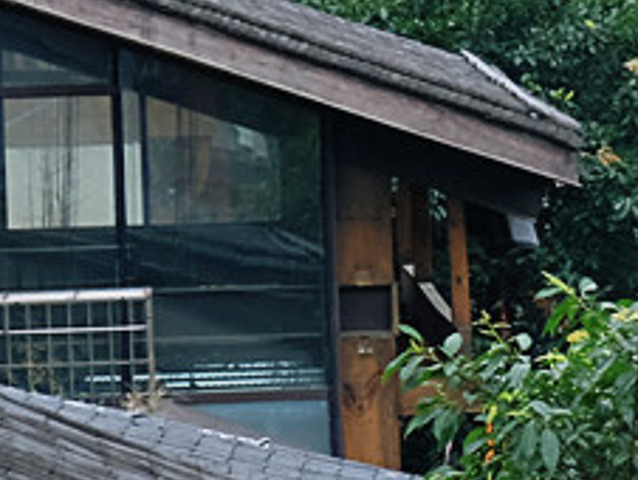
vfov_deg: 2.8
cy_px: 96
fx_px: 9760
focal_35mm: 529
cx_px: 1587
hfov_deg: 3.7
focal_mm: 55
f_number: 4
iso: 200
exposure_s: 1/90
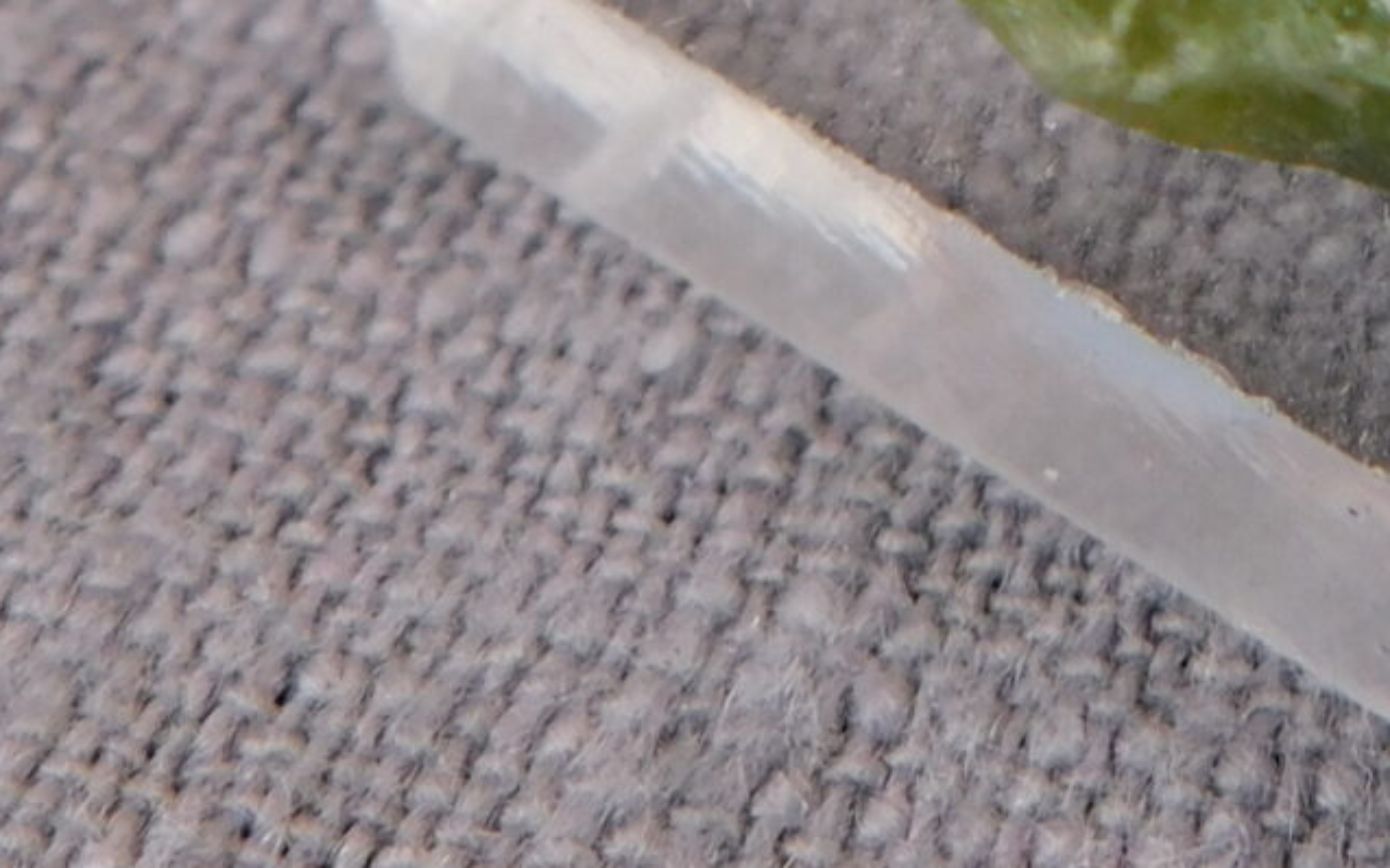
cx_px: 1689
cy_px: -837
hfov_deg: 19.9
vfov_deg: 12.0
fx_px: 3712
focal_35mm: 98
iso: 125
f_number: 3
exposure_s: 1/200
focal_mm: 4
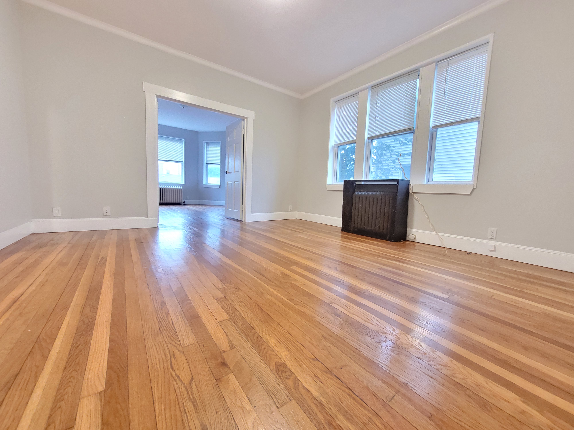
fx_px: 216
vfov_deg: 89.9
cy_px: 215
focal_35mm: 13
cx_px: 287
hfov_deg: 106.2
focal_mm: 1.74
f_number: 2.2
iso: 640
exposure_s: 1/29
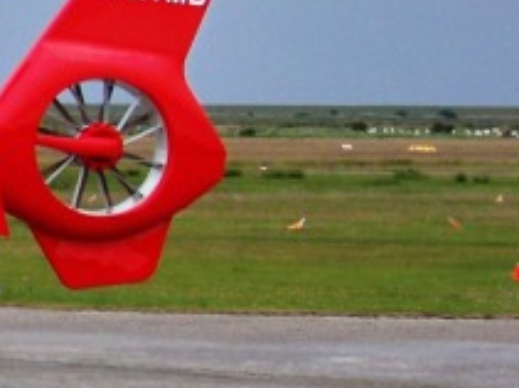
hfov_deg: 4.7
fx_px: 6114
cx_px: -728
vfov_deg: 3.6
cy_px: 128
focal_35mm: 408
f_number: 3.2
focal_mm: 16.2
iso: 80
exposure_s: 1/640
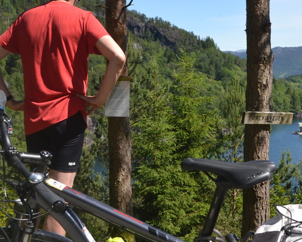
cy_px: 111
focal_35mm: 80
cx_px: 245
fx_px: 715
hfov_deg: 23.5
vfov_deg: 19.2
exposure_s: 1/200
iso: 100
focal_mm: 28
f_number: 7.1
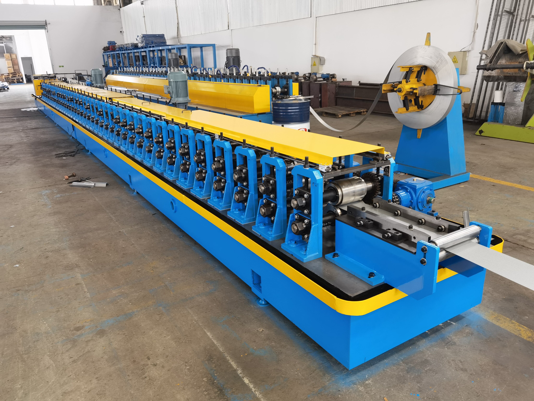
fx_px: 417
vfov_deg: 51.4
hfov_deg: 65.3
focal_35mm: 27
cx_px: 267
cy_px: 200
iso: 160
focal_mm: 6.67
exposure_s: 1/50
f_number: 1.9
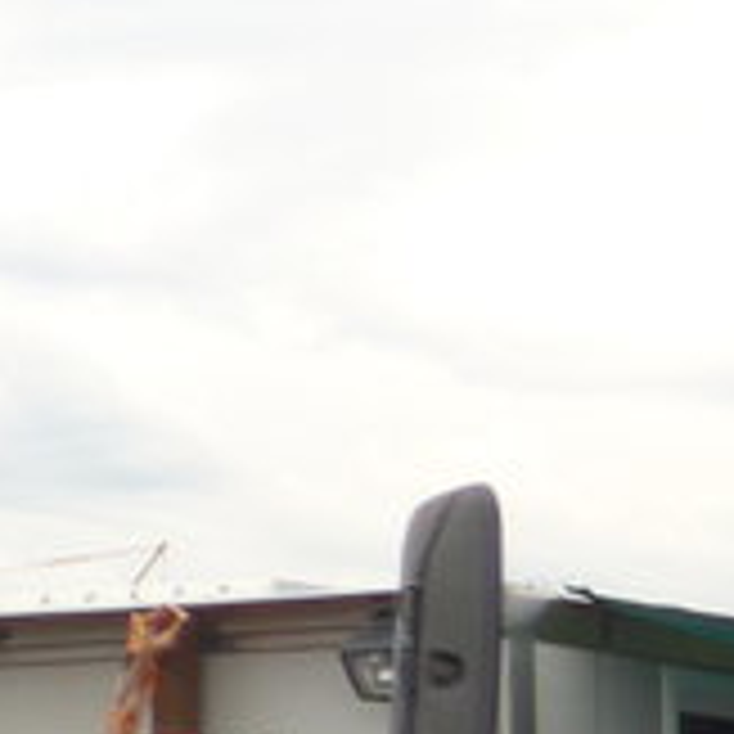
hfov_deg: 5.6
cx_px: 2396
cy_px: 1297
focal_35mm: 286
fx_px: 6861
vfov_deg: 6.0
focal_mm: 9
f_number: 2.8
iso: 80
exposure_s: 1/400
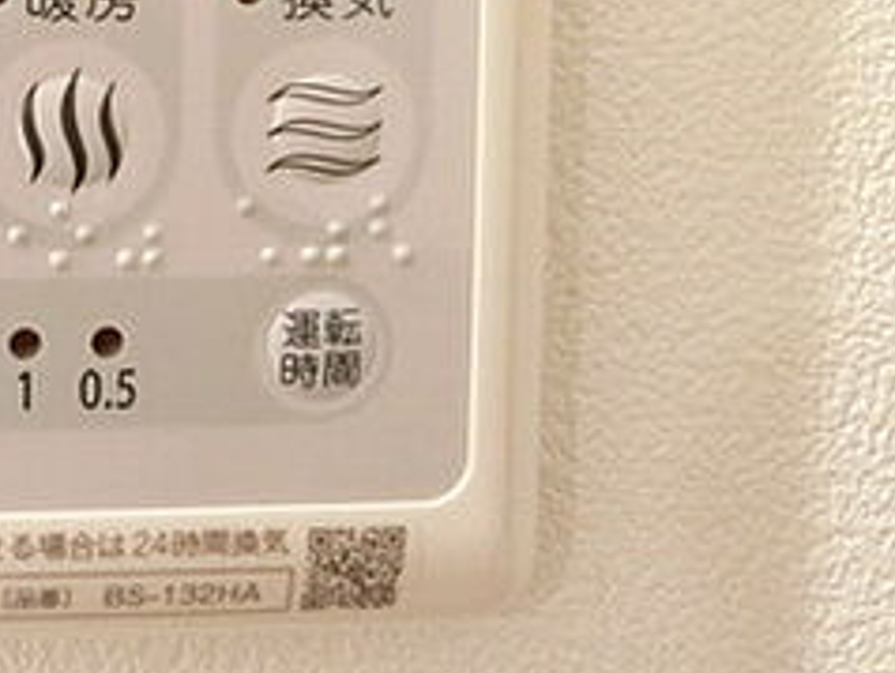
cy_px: 8
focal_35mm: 51
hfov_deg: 32.7
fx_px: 1320
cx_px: -102
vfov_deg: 27.1
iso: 800
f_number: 2.7
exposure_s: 1/30
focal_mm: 4.06
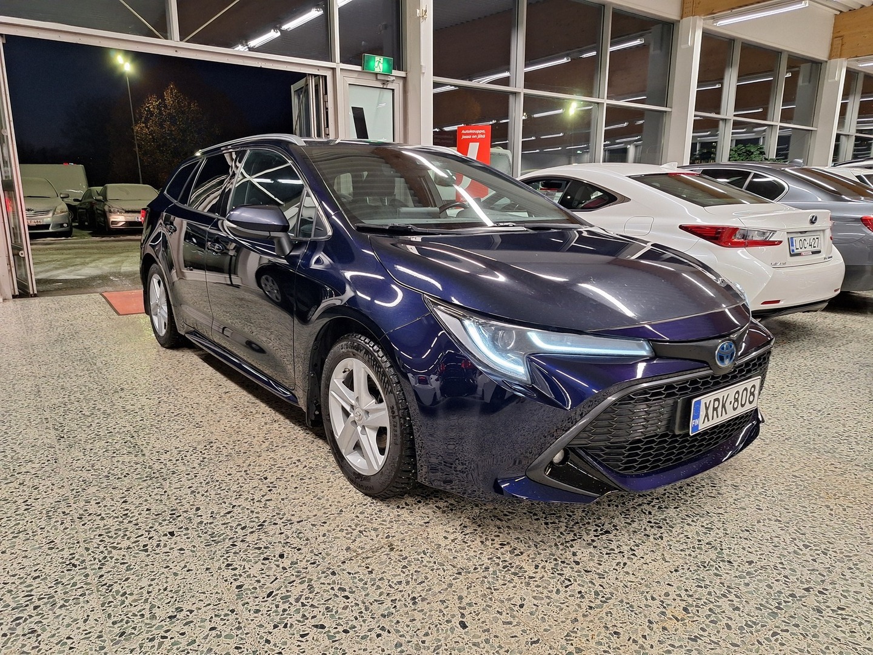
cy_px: 328
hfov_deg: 73.9
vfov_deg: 58.9
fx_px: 580
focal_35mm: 23
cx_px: 436
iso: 125
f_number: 1.8
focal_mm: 5.54
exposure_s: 1/50
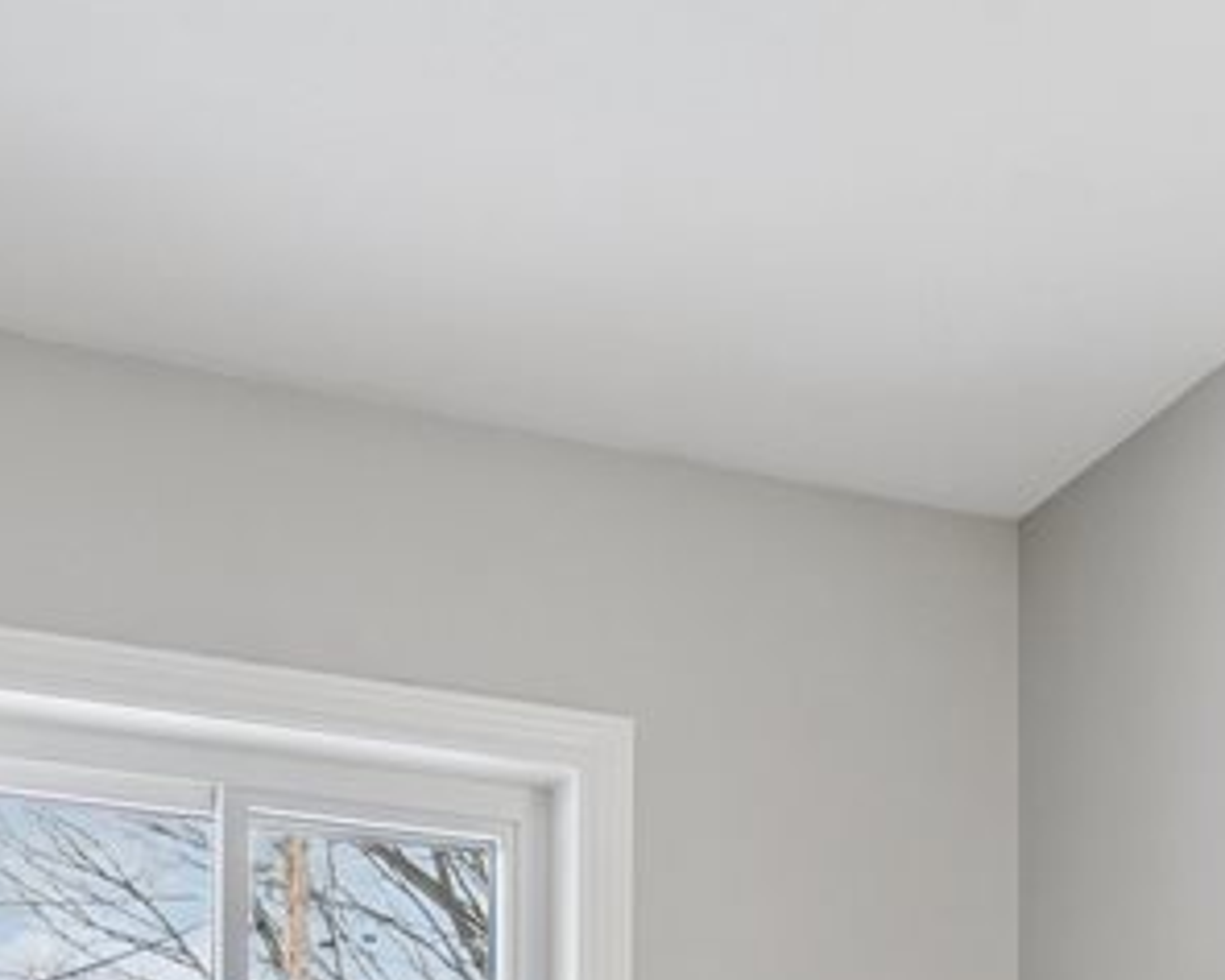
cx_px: 687
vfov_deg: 19.8
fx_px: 2357
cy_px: 1544
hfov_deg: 29.1
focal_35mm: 65
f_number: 10
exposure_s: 1/6
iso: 400
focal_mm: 16
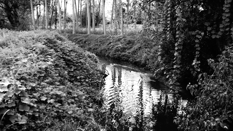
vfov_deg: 32.0
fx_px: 229
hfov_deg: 54.0
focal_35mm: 37
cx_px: 116
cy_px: 64
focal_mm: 35
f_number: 4
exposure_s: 1/125
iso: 64
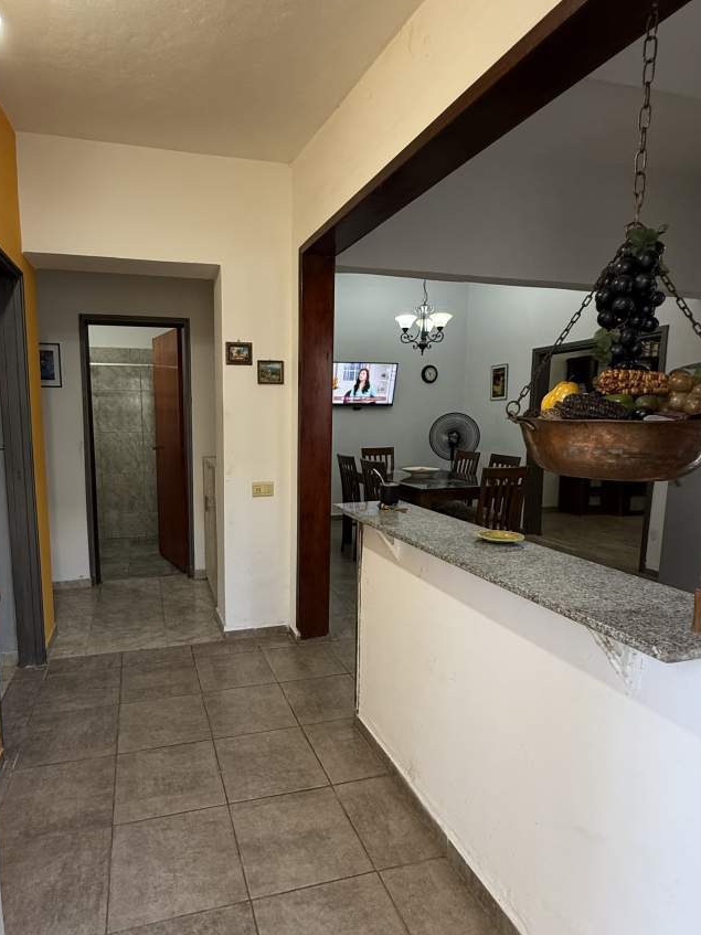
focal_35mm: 20
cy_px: 491
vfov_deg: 81.7
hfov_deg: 65.3
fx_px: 540
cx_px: 277
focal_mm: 2.22
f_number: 2.2
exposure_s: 1/99
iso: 250
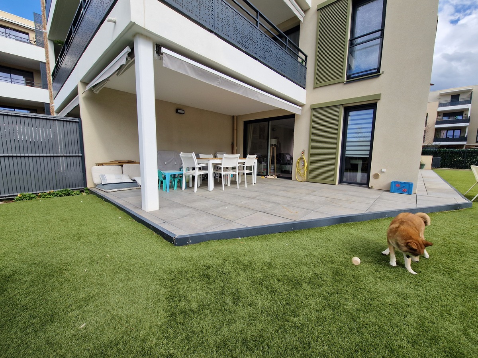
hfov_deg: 106.2
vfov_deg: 89.9
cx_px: 239
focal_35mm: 13
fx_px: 180
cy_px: 179
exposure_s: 1/1460
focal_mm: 2.2
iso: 50
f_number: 2.2
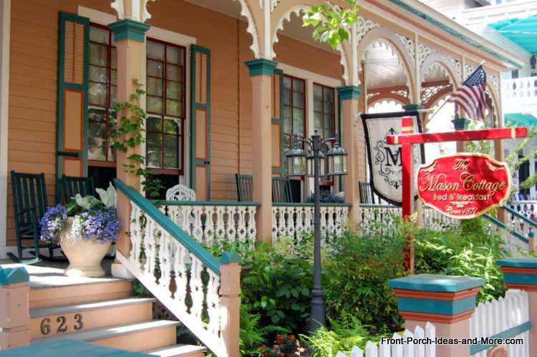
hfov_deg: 46.4
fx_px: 626
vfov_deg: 31.9
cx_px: 268
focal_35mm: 42
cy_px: 178
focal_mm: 28
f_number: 7.1
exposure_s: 1/200
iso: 800
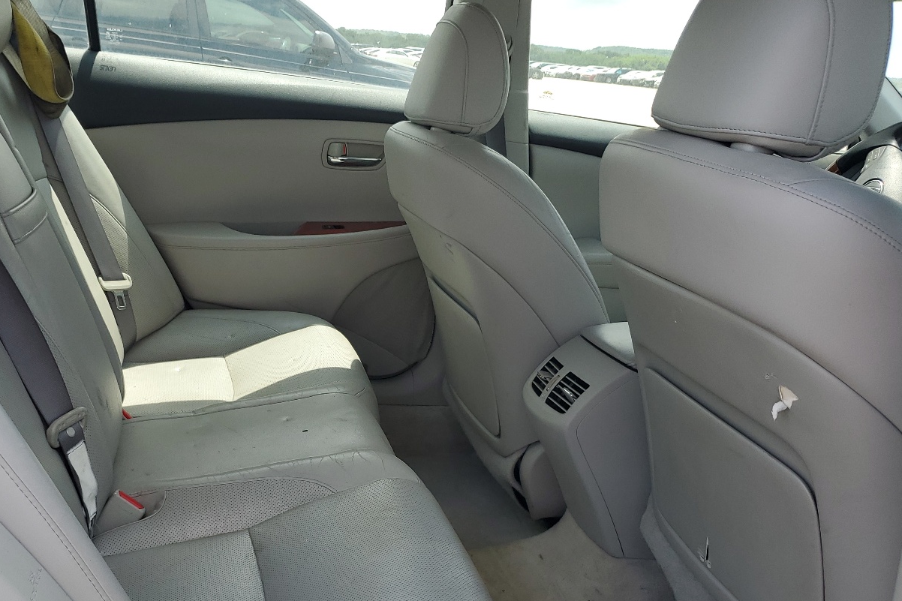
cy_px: 425
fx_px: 902
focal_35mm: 36
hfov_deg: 52.6
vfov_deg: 36.3
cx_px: 345
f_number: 1.5
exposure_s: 1/833
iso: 50
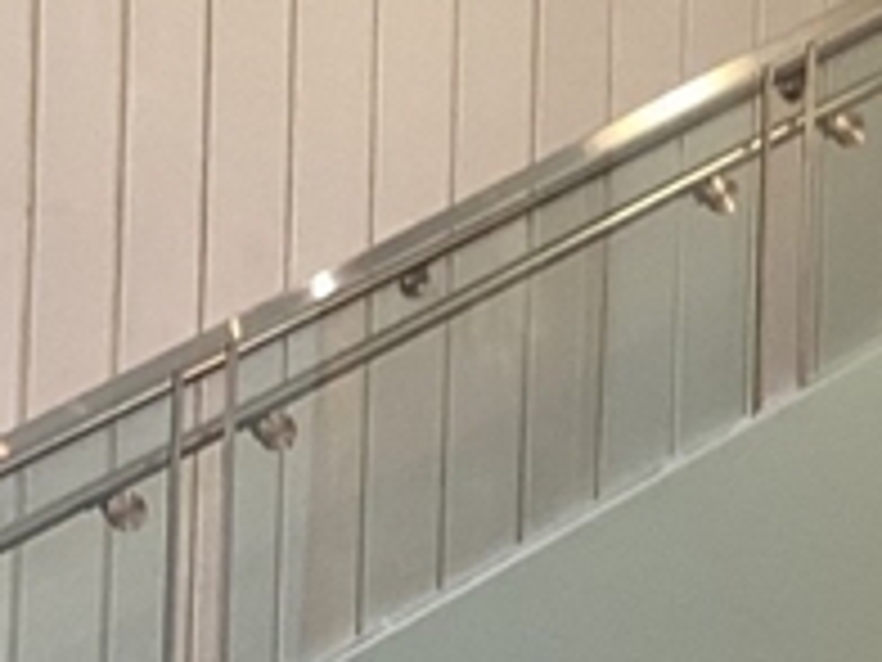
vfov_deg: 9.0
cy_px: 883
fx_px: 4128
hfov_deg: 11.8
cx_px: 1206
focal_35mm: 162
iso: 64
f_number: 2.4
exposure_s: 1/60
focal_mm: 3.3
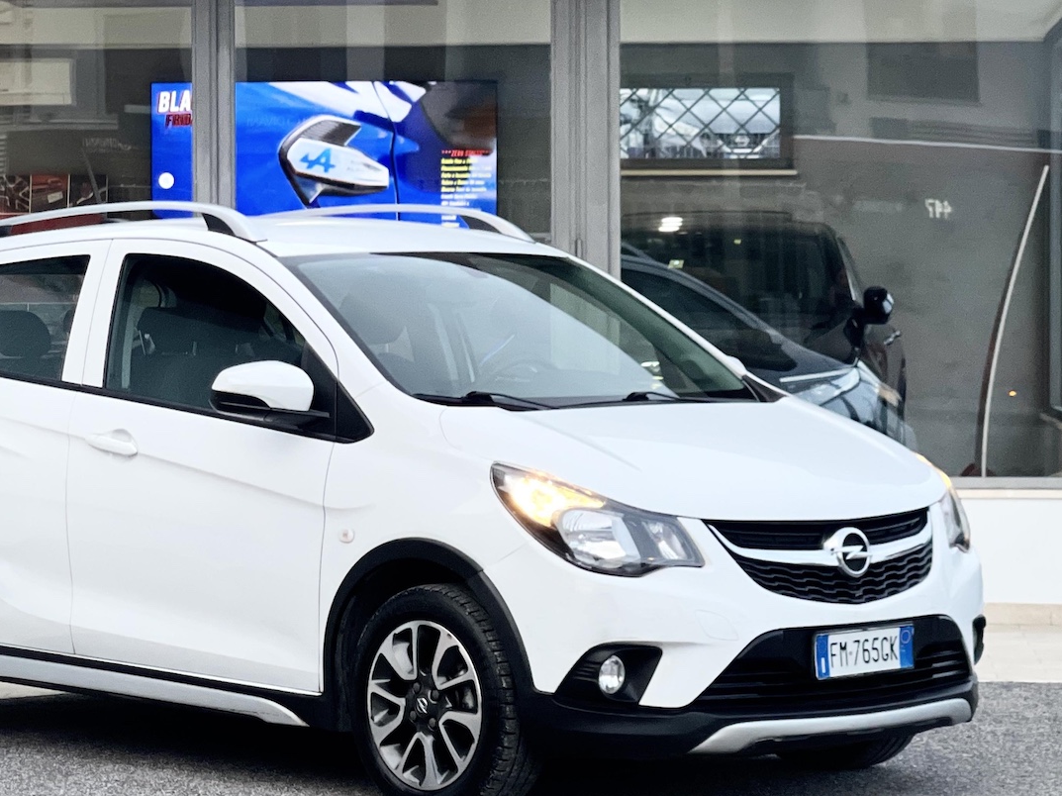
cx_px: 405
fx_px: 2852
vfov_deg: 15.9
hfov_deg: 21.1
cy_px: 515
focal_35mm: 93
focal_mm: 7.5
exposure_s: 1/121
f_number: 2.2
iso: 160
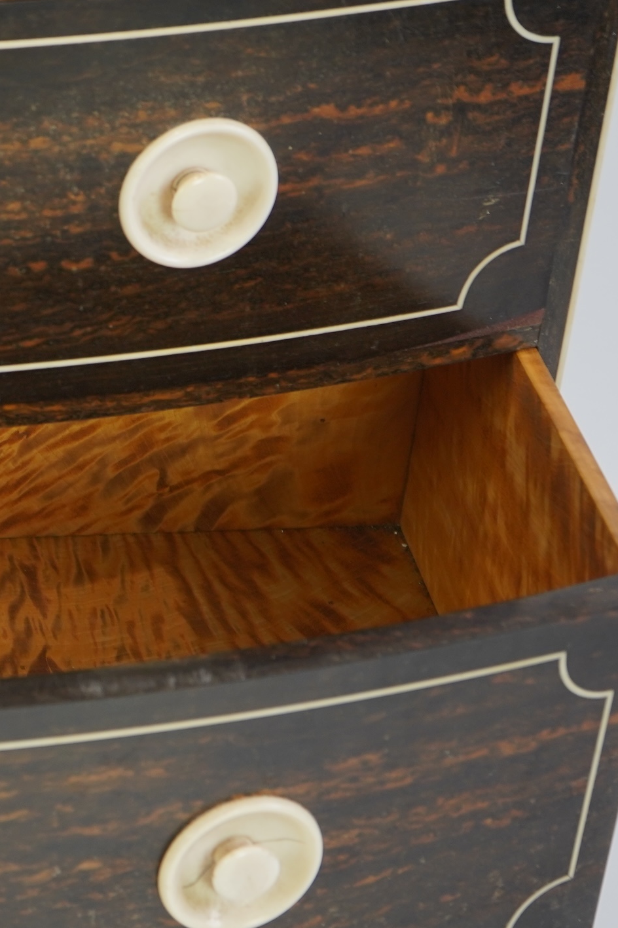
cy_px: 546
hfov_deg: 12.1
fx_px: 2782
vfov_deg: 18.9
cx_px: -318
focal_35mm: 108
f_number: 5
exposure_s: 1/60
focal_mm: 51
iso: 400
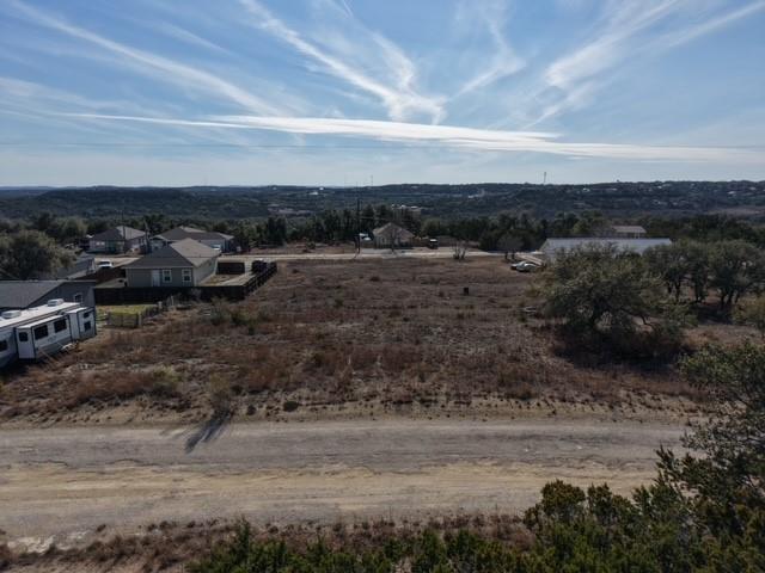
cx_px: 382
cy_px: 286
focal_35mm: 24
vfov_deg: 56.8
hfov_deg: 71.6
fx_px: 530
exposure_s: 1/8000
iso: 110
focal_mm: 8.67
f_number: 1.8
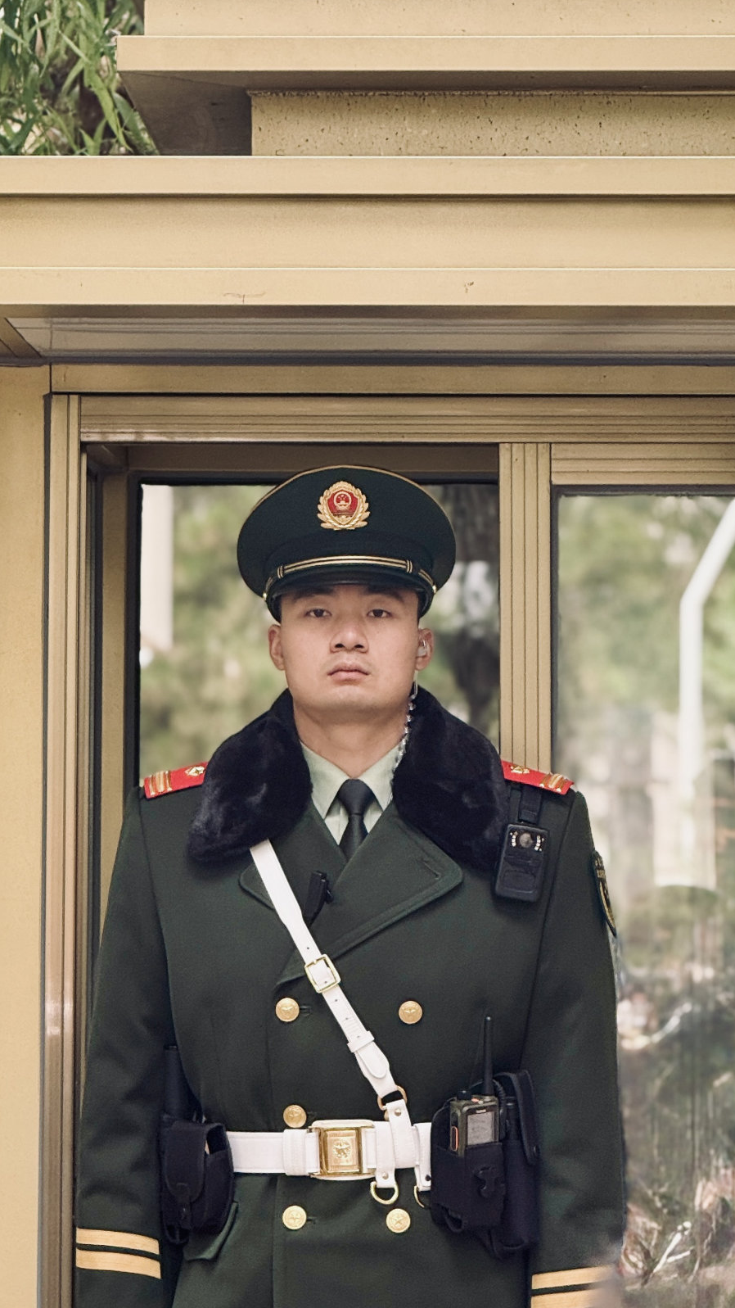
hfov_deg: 9.3
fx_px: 4540
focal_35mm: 131
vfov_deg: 16.4
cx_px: 346
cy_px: 654
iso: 64
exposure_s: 1/99
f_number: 2.8
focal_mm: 15.7
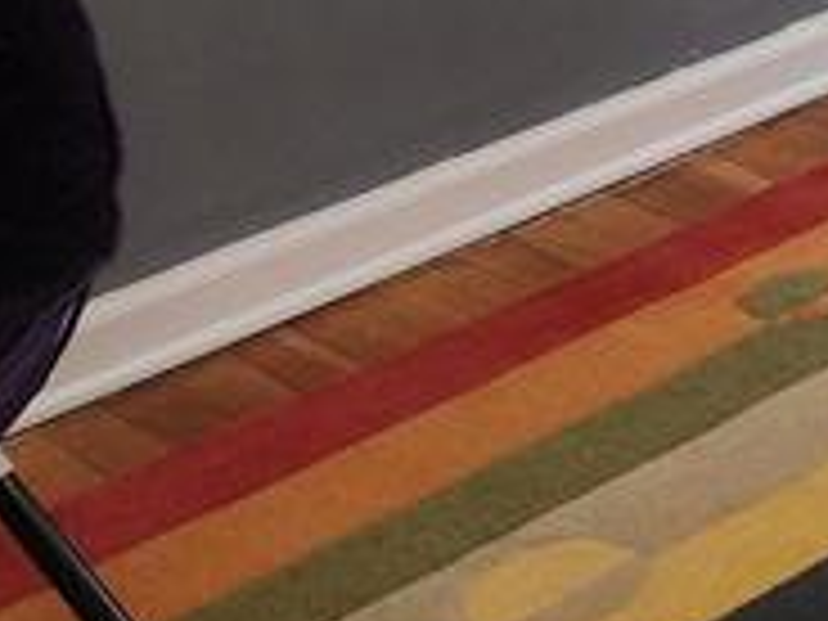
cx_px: 1642
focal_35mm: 128
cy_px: -544
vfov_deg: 10.8
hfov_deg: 13.3
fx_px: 3062
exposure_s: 1/60
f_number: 1.8
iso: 500
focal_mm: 6.4
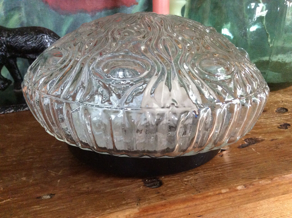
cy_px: 109
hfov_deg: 56.9
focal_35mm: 32
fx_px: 270
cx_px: 146
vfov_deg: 44.1
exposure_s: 1/20
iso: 250
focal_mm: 3.3
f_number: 2.4
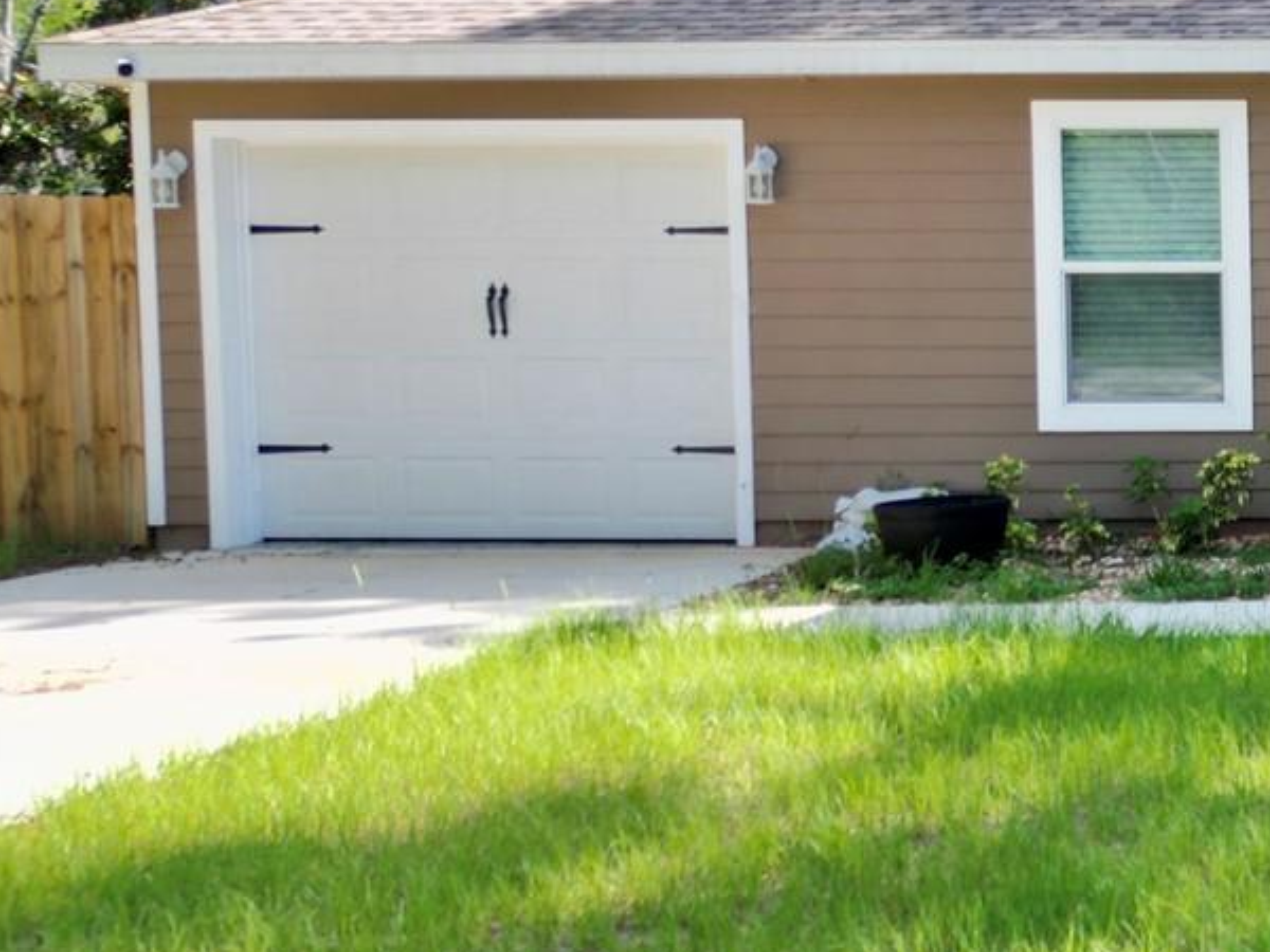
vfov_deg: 22.9
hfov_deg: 25.7
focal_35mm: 64
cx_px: 1676
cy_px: 389
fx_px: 2348
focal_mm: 6.72
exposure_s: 1/1000
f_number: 1.7
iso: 120
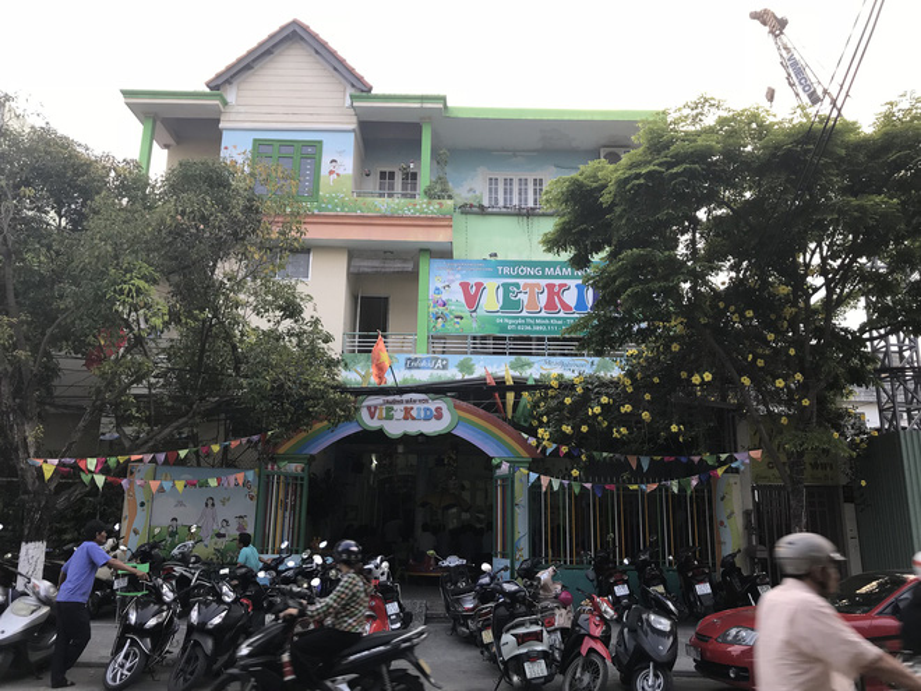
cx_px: 460
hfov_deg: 63.4
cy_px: 346
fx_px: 745
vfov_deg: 49.7
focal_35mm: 28
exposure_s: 1/155
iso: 20
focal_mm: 3.99
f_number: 1.8
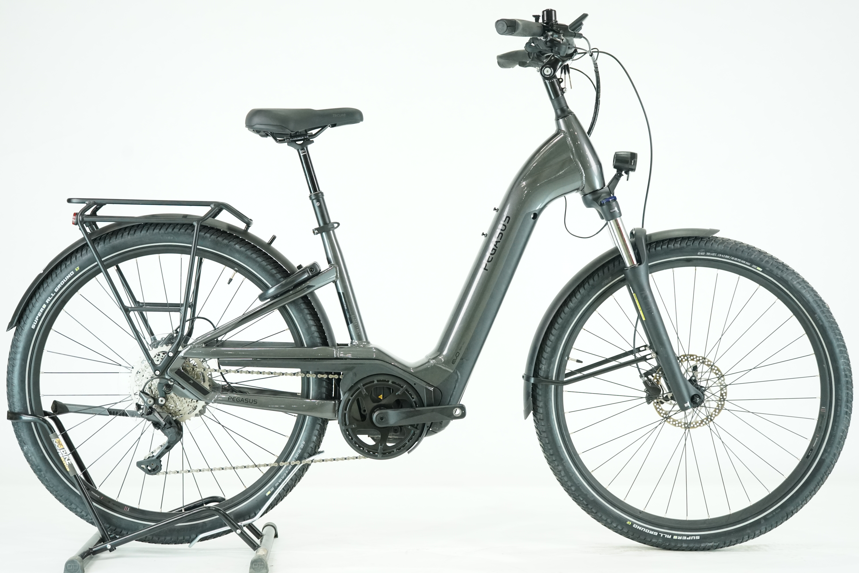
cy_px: 286
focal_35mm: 55
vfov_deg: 24.6
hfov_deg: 36.2
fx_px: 1312
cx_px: 430
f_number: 5
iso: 2500
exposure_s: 1/200
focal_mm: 55
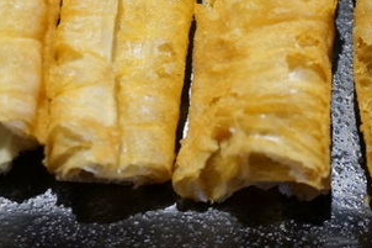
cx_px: 270
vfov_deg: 14.6
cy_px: 3
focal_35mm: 92
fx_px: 951
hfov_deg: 22.0
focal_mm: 29
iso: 2000
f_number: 4.5
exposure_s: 1/60
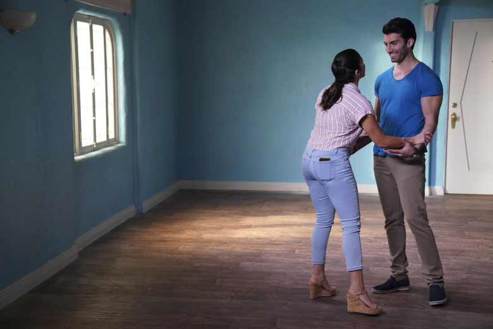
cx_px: 246
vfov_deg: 24.2
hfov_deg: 35.6
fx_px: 767
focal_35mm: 56
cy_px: 164
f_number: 3.5
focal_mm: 56
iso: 8000
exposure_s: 1/125
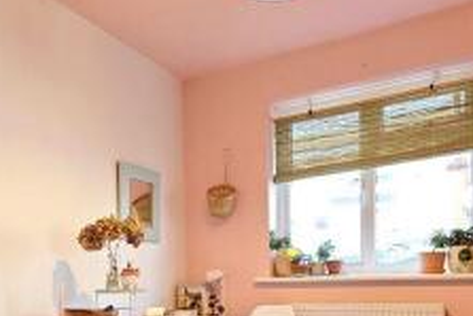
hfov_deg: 49.0
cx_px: 128
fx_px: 500
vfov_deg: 32.6
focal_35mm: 38
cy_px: 306
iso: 125
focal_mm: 2.03
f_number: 1.8
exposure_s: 1/39.1
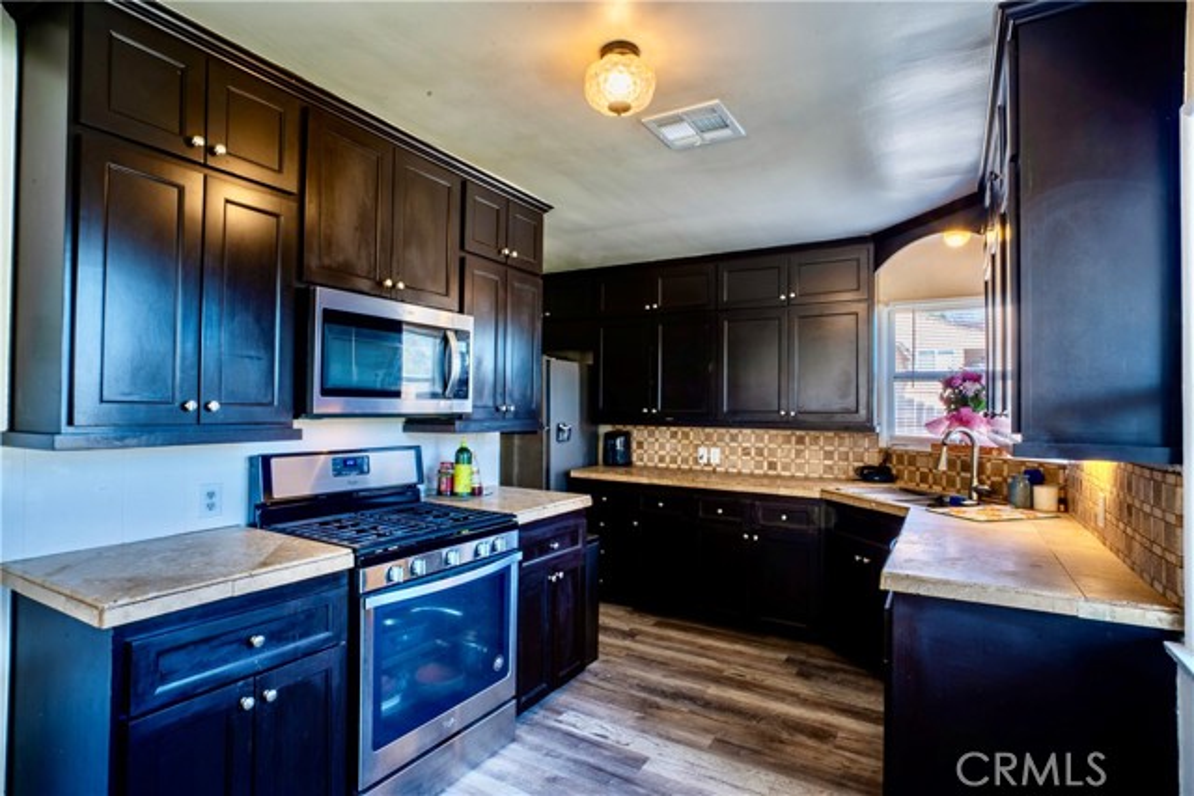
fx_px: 564
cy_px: 398
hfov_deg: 93.3
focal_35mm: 17
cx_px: 597
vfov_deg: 70.5
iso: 64
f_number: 22
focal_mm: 17
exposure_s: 1/5
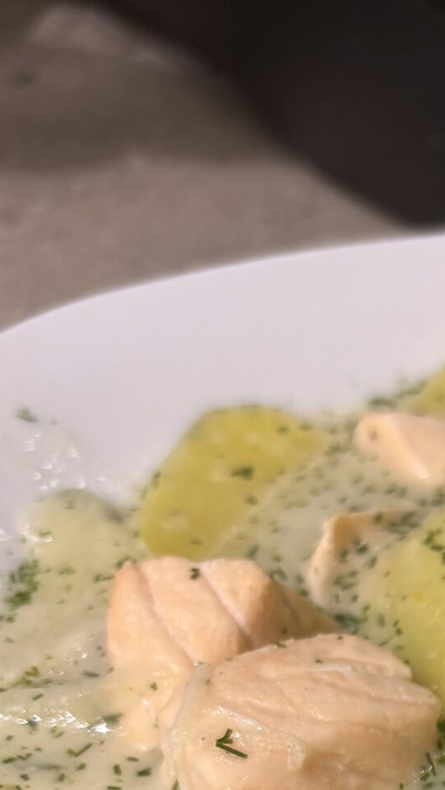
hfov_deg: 14.8
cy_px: 835
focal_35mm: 75
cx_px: 689
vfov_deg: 26.3
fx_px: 1573
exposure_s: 1/44
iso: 100
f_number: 1.6
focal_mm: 5.96
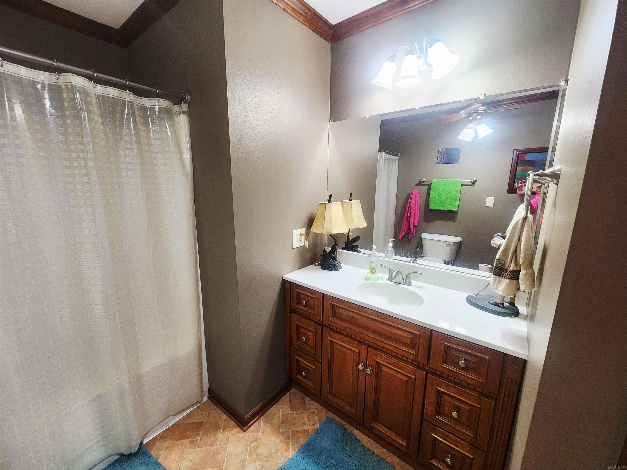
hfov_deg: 106.2
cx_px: 314
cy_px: 235
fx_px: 235
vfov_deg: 89.9
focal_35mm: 13
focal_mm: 2.2
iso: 320
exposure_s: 1/60.2
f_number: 2.2
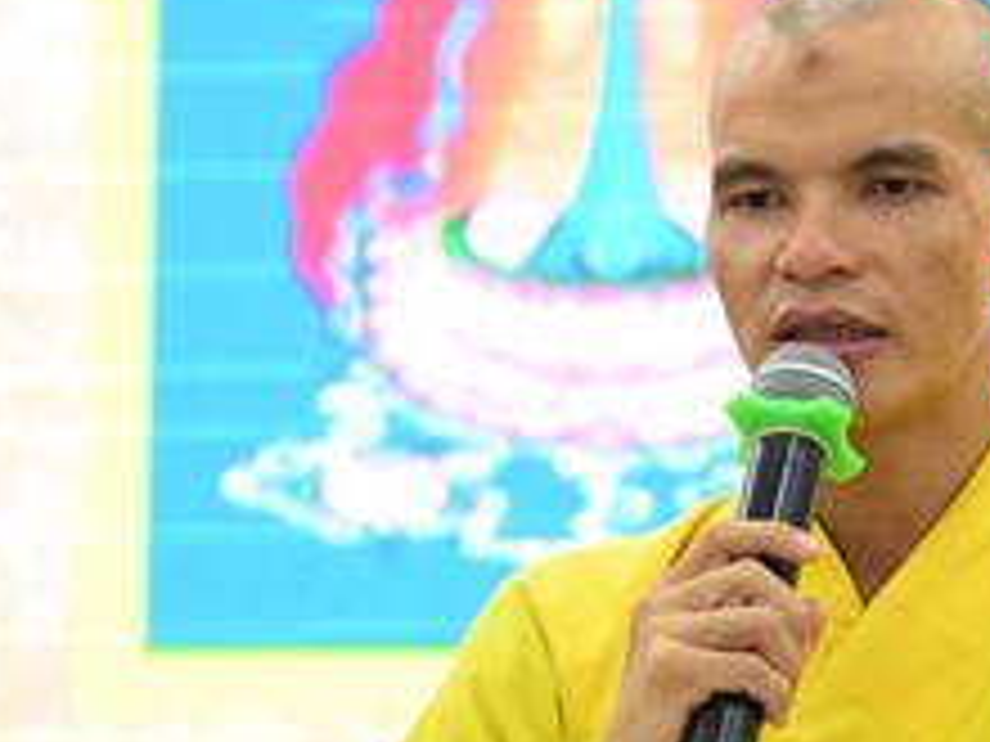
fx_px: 6664
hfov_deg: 8.5
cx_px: 932
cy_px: 580
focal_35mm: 233
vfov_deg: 6.4
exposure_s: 1/160
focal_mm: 82
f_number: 4
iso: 4000
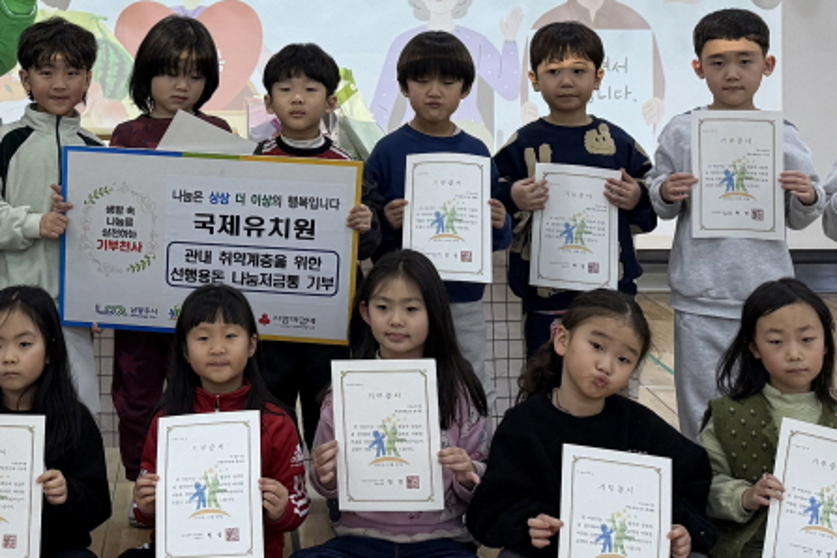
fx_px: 1558
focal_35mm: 67
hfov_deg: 29.6
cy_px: 39
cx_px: 213
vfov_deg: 19.9
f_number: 1.78
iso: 200
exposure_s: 1/227
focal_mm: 6.76
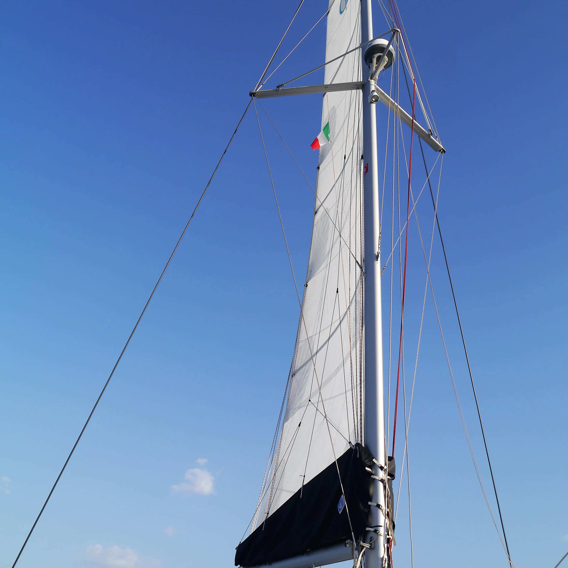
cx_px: 284
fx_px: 613
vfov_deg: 49.7
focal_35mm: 33
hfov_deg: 49.7
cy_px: 272
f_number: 8
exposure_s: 1/500
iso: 160
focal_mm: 14
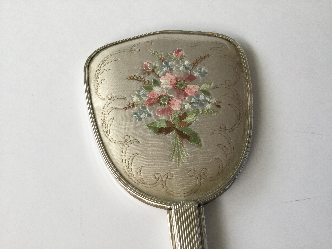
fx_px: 297
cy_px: 124
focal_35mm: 31
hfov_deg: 58.4
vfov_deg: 45.4
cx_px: 166
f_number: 2.4
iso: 25
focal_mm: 3.3
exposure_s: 1/33
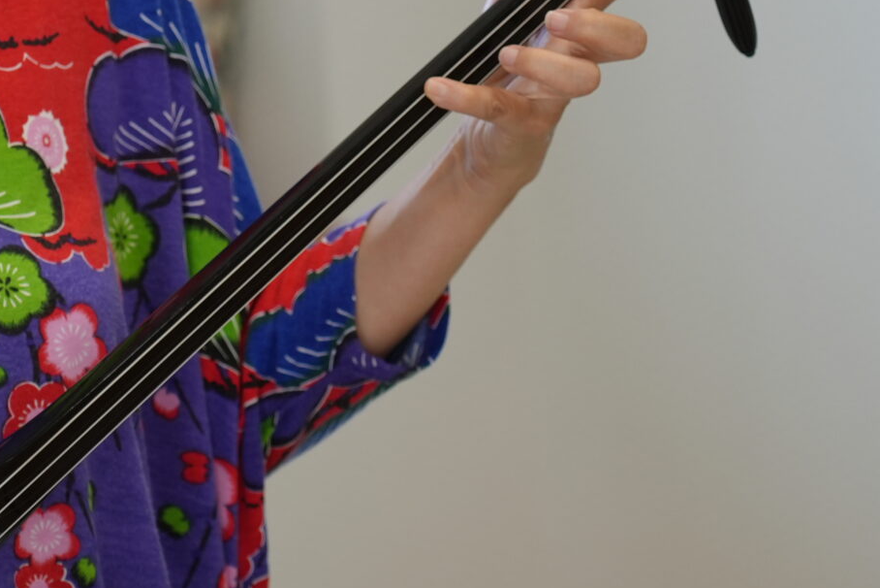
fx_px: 6822
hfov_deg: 7.4
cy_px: 40
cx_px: 97
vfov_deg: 4.9
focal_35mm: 279
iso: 640
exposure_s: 1/160
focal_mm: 99
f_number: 4
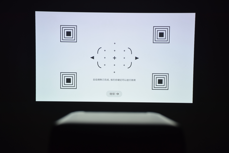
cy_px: 76
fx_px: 258
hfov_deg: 47.9
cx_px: 114
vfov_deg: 33.0
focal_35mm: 40
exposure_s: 1/30
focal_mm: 27
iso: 125
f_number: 4
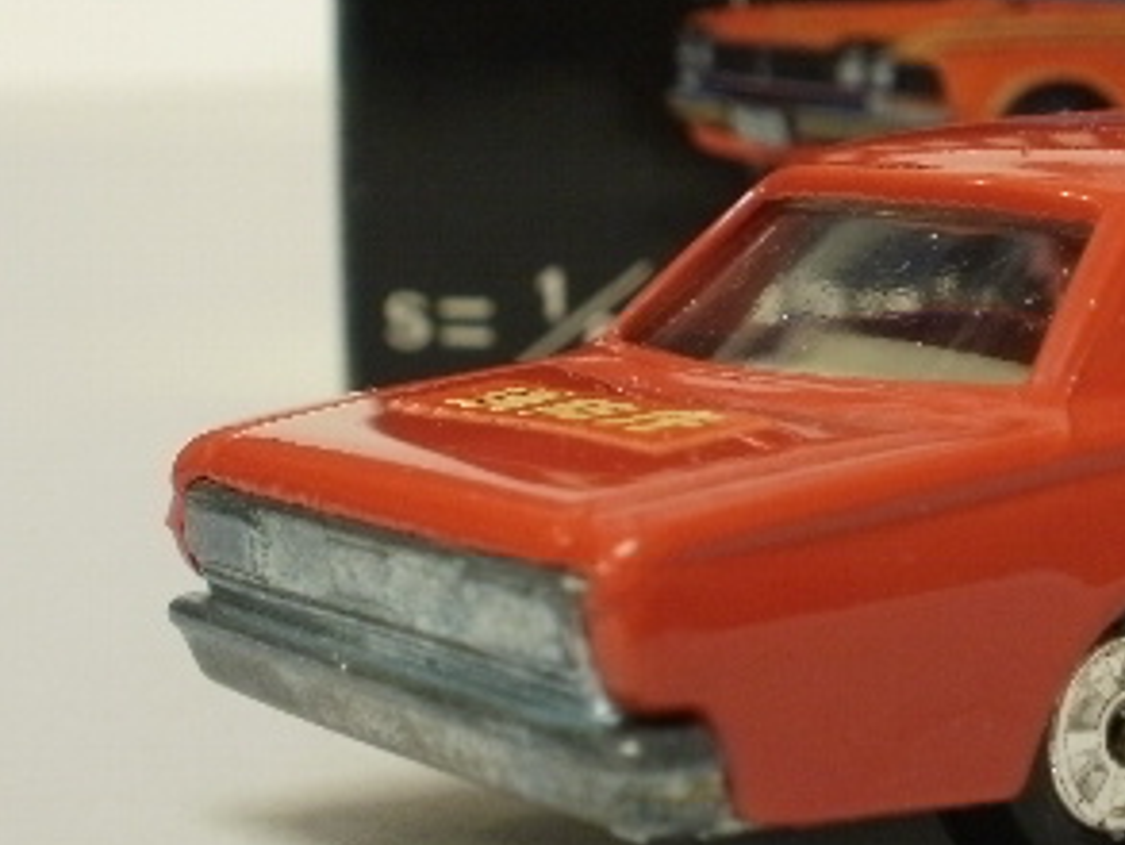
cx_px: 1098
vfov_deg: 15.4
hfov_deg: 19.9
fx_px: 3121
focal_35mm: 96
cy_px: 250
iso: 125
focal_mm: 7.7
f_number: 4
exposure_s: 1/8
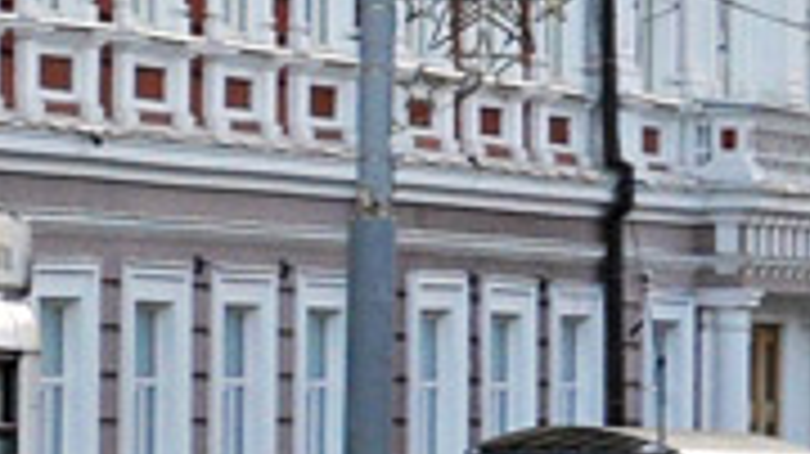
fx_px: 8543
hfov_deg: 5.3
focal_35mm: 398
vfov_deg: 3.0
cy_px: -371
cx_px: -796
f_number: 5
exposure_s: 1/200
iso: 400
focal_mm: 38
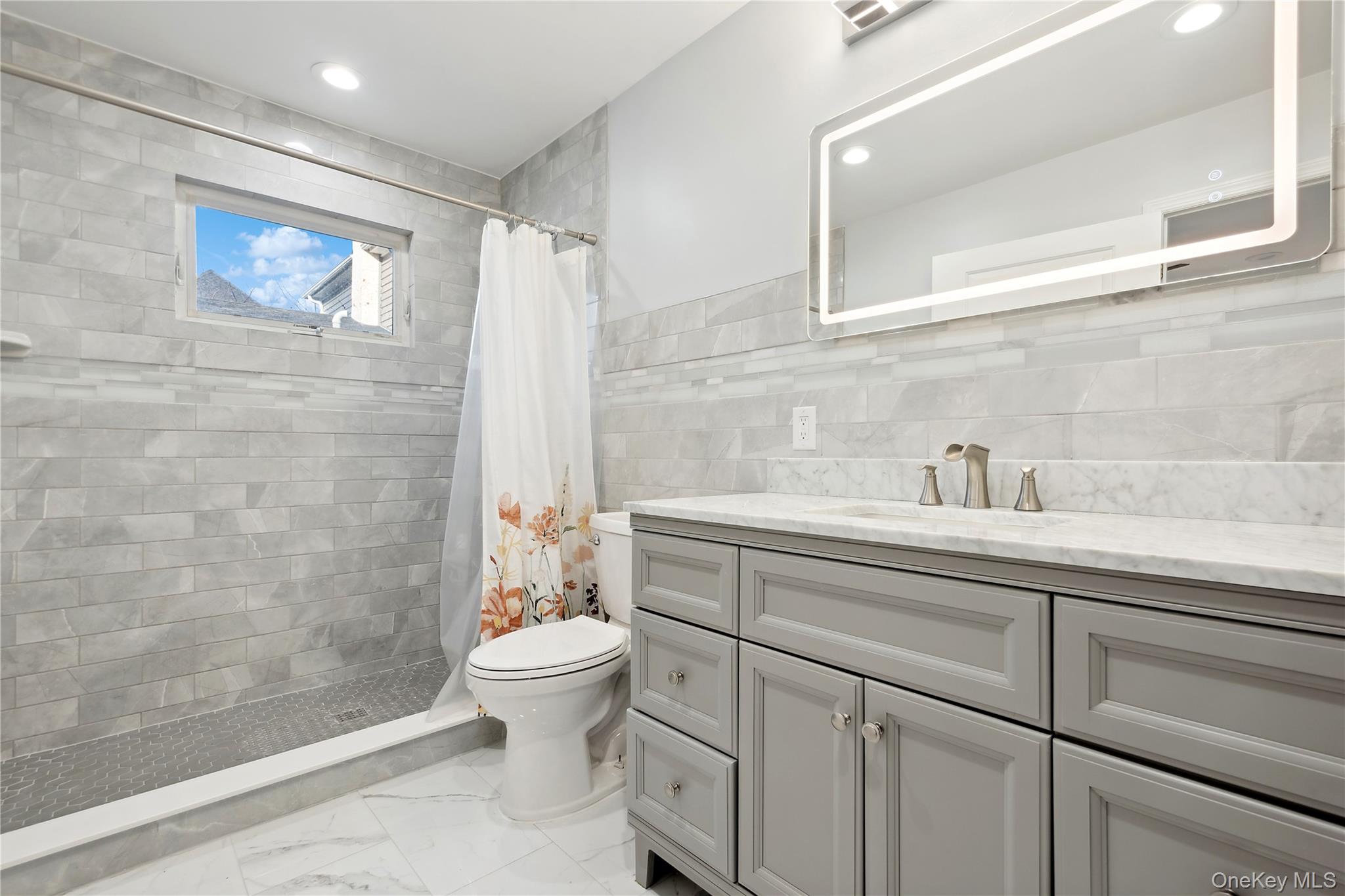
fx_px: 598
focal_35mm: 16
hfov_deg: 96.7
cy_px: 448
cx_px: 672
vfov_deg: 73.7
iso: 400
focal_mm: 16
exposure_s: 1/20
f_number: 11
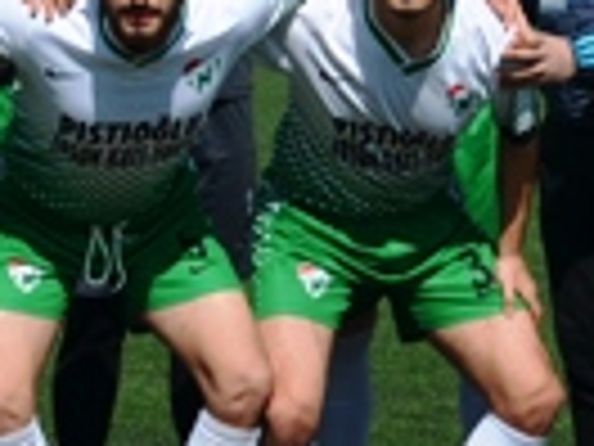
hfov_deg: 8.7
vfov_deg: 6.6
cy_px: 41
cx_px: -207
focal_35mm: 224
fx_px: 3844
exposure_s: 1/320
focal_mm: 32
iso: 100
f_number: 9
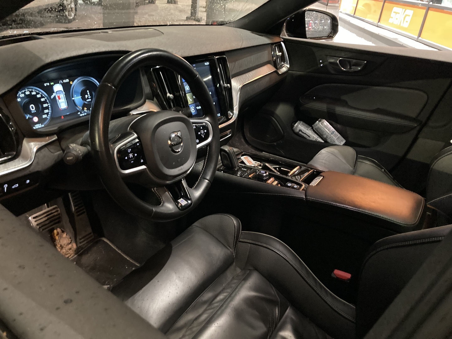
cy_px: 170
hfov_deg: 63.4
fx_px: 366
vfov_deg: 49.7
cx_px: 226
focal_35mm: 28
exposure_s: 1/17
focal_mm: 3.99
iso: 800
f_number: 1.8
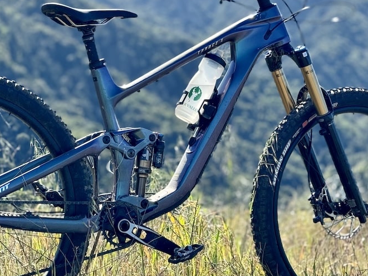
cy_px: 118
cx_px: 146
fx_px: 988
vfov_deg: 15.9
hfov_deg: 21.1
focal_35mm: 93
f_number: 1.78
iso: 64
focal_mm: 6.76
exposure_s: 1/1724
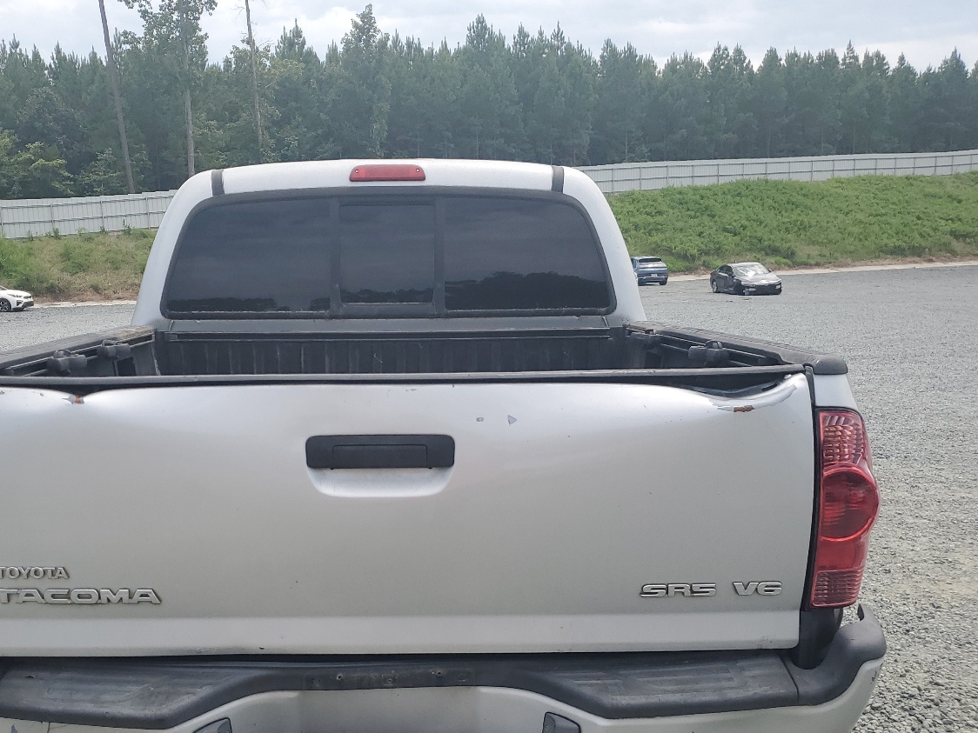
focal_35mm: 37
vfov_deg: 38.1
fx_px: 1045
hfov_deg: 49.8
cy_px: 508
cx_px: 394
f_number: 1.5
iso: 50
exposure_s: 1/2500
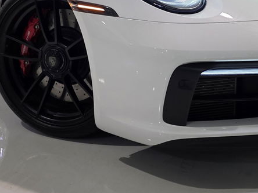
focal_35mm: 53
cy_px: 21
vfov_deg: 26.6
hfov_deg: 36.2
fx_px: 395
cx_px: 135
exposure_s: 1/120
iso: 500
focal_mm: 6.3
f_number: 1.7
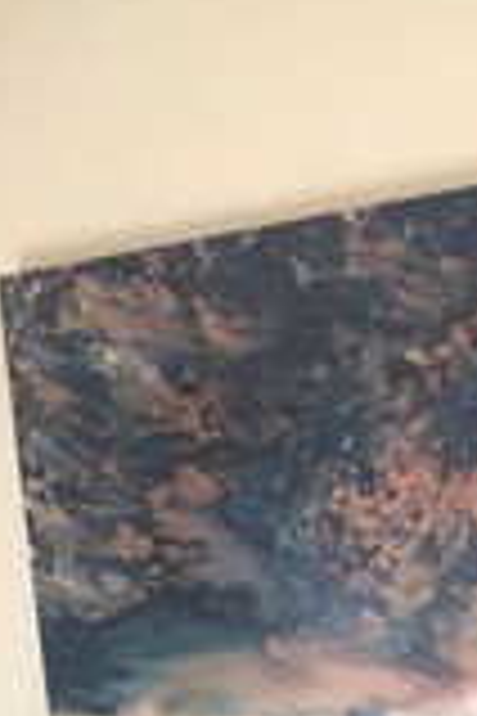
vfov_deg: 15.8
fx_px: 2325
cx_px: 333
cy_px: 1121
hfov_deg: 11.7
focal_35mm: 117
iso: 100
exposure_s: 1/13
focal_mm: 3.99
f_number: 1.8
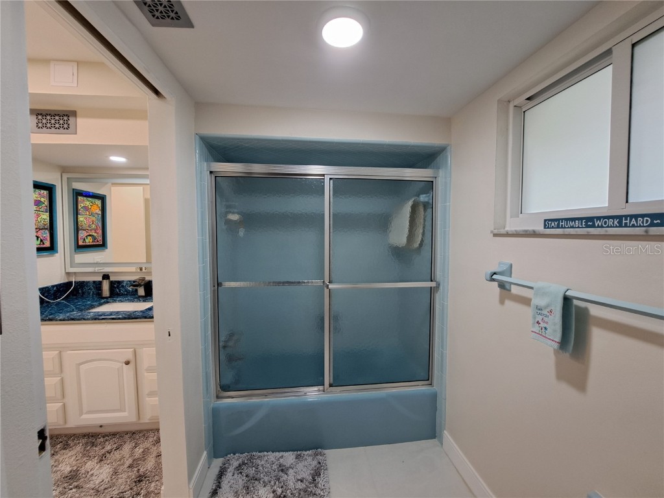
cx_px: 332
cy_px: 249
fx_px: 249
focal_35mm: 13
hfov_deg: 106.2
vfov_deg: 89.9
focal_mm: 1.74
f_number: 2.2
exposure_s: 1/40
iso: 100
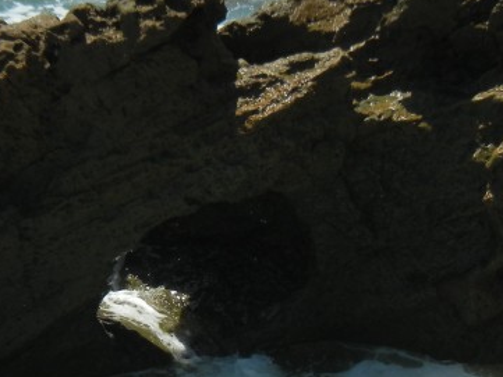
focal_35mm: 85
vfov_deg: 17.4
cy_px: 193
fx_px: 1236
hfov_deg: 23.0
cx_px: 213
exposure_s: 1/465
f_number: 7
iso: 160
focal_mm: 5.4
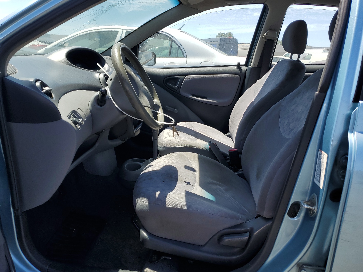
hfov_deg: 65.3
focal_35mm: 27
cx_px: 179
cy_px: 133
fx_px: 283
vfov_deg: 51.4
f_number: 1.5
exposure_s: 1/1429
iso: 50
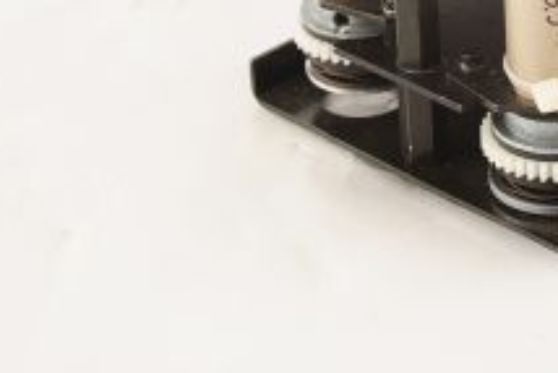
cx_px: 576
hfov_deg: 14.4
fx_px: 2171
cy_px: -127
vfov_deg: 9.6
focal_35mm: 140
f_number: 11
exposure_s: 1/200
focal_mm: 50
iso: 1600
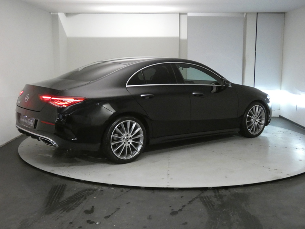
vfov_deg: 35.1
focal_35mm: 41
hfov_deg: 45.8
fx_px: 361
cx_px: 152
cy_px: 114
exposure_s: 1/80
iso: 1250
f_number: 3.6
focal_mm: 7.3
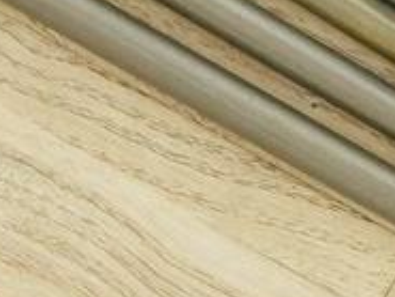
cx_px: 1128
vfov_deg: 4.3
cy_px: -158
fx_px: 3939
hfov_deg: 5.4
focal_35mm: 345
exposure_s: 1/50
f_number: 4.5
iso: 1600
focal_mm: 25
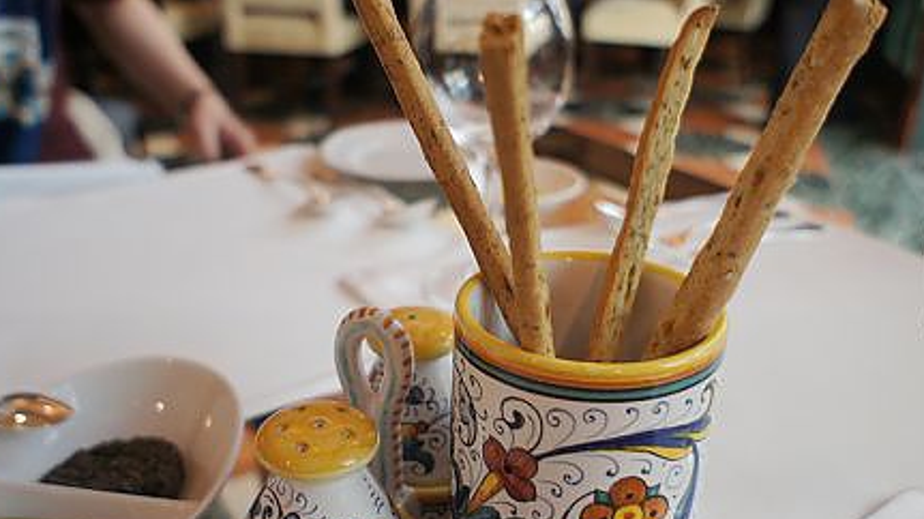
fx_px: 857
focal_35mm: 35
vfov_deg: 33.5
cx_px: 512
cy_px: 323
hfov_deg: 56.5
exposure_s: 1/30
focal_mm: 16
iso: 400
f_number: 2.8
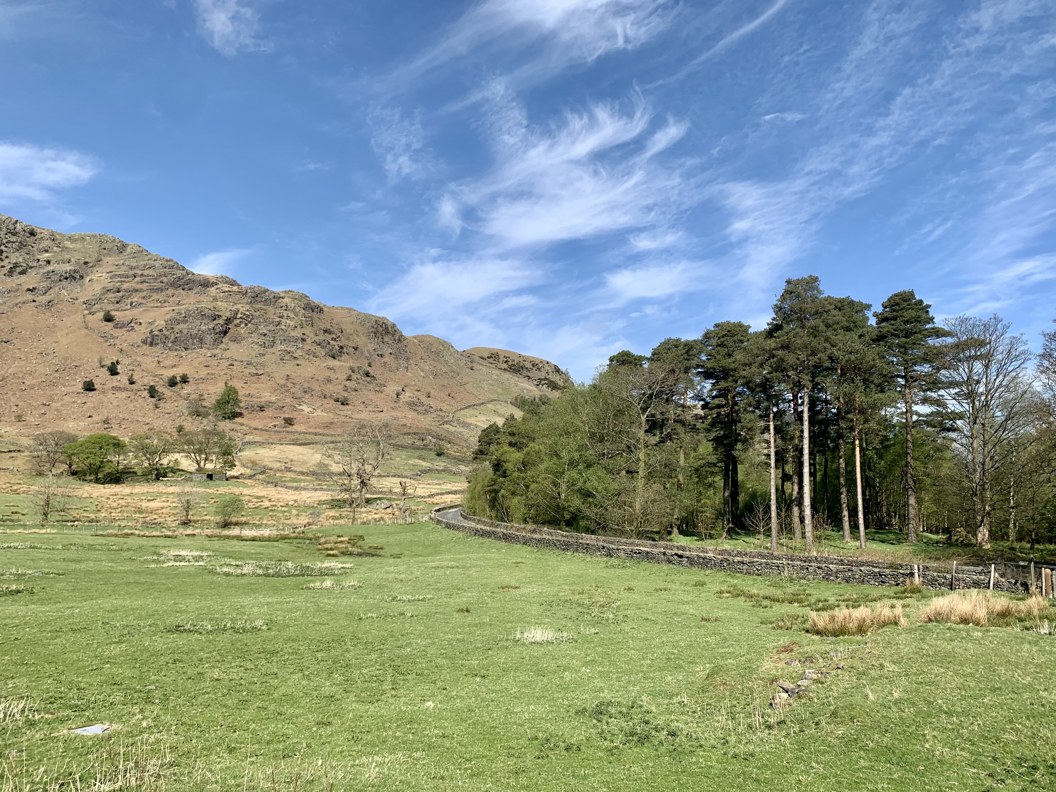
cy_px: 396
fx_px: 793
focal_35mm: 26
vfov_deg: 53.1
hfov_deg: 67.3
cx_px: 528
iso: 25
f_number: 1.8
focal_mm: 4.25
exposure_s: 1/2364
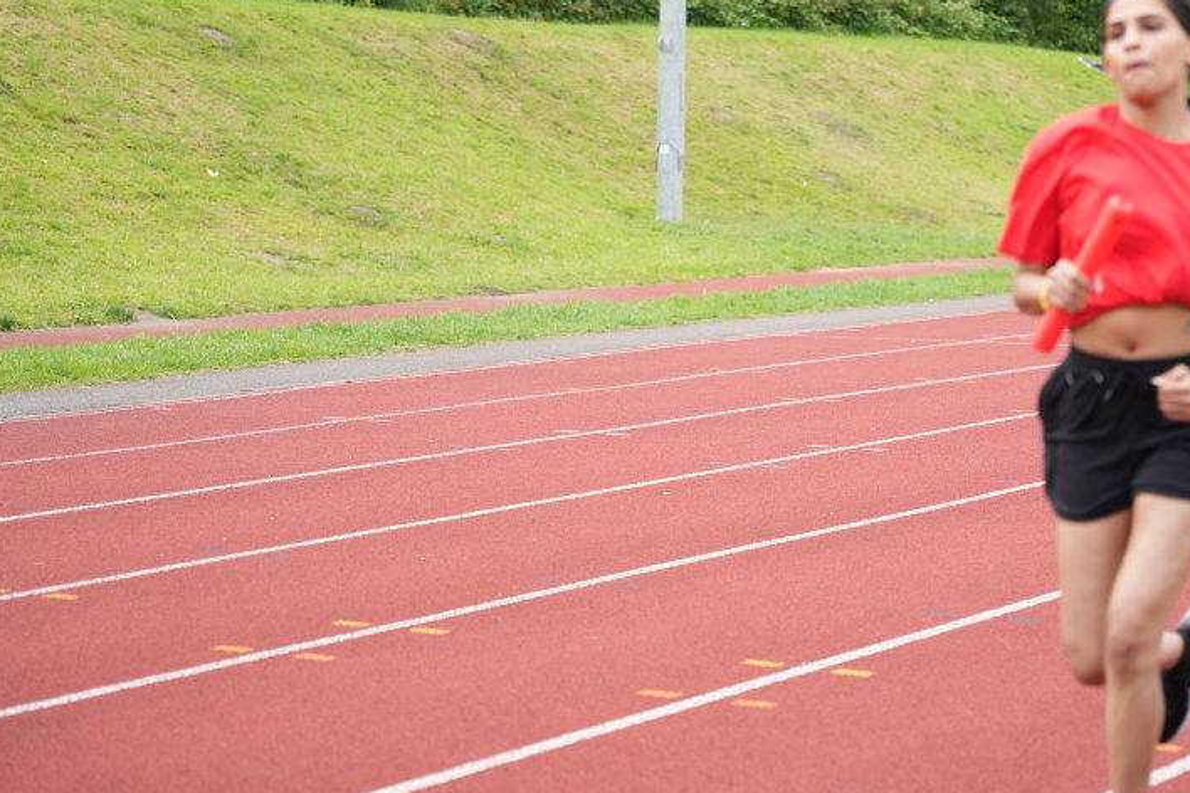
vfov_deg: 13.5
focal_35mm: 101
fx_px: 3338
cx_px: 692
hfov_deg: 20.2
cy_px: 238
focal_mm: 70
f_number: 2.8
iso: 250
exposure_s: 1/800
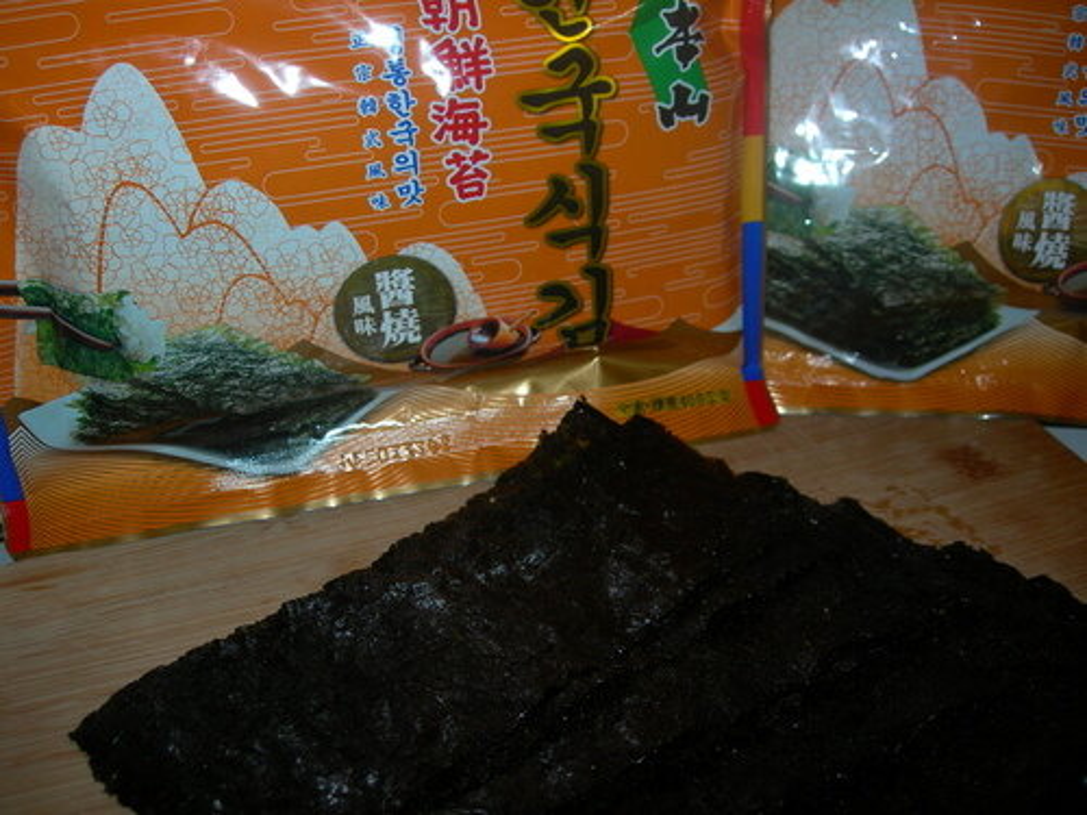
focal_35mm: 38
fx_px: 1193
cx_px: 544
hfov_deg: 49.0
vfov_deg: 37.7
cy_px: 408
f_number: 2.8
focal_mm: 7.8
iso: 50
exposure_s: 1/60.1
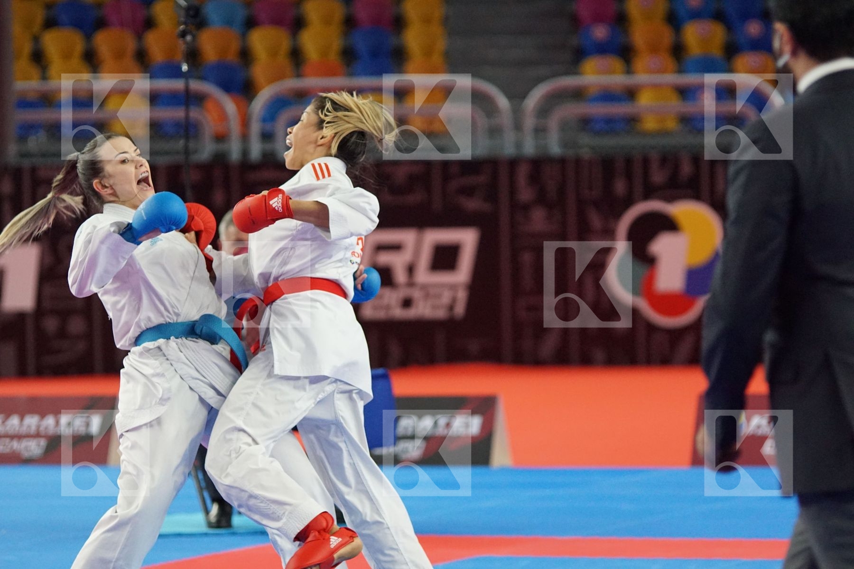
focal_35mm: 202
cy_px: 284
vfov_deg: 6.8
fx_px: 4803
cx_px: 427
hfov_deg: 10.2
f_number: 2.8
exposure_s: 1/1600
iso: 3200
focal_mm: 135
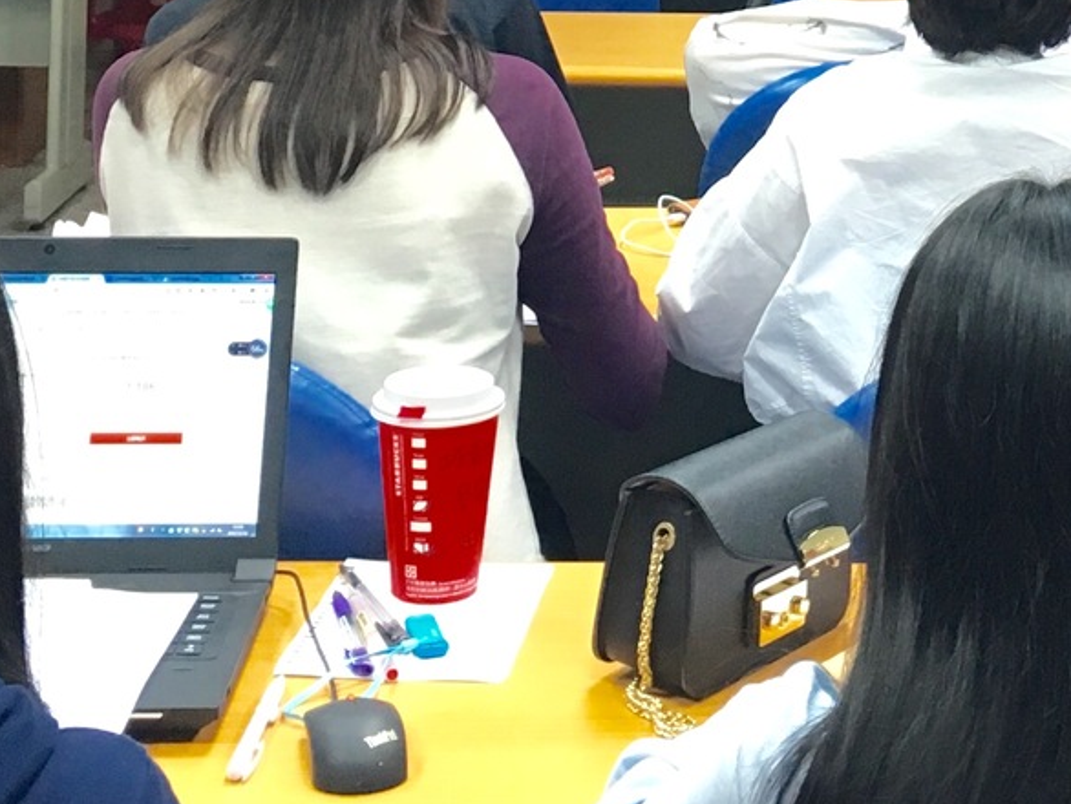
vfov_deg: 14.5
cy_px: -406
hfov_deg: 20.3
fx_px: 2940
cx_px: 925
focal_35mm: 95
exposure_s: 1/30
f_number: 2.2
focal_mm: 4.15
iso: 80
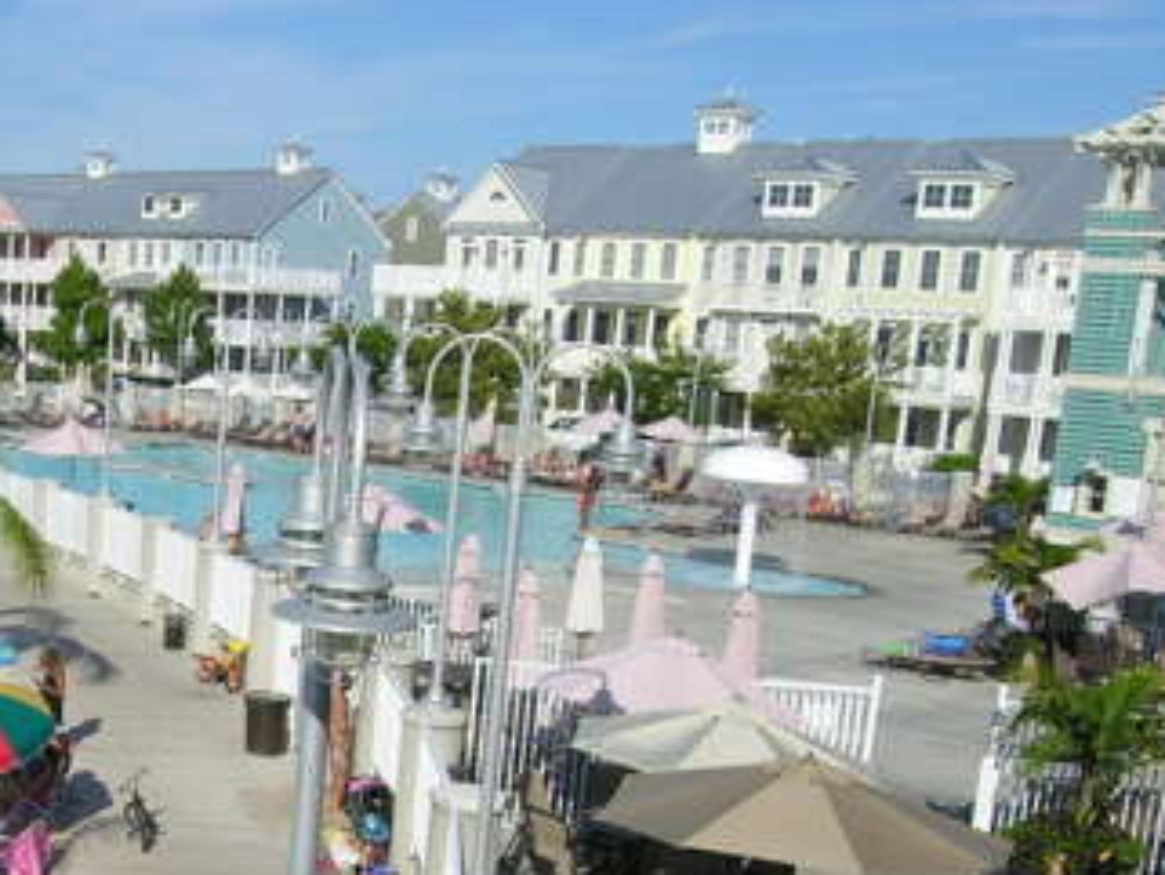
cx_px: 74
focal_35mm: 51
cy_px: 715
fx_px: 1717
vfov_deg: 27.9
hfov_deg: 34.9
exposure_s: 1/294
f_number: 6.4
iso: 50
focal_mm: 6.1
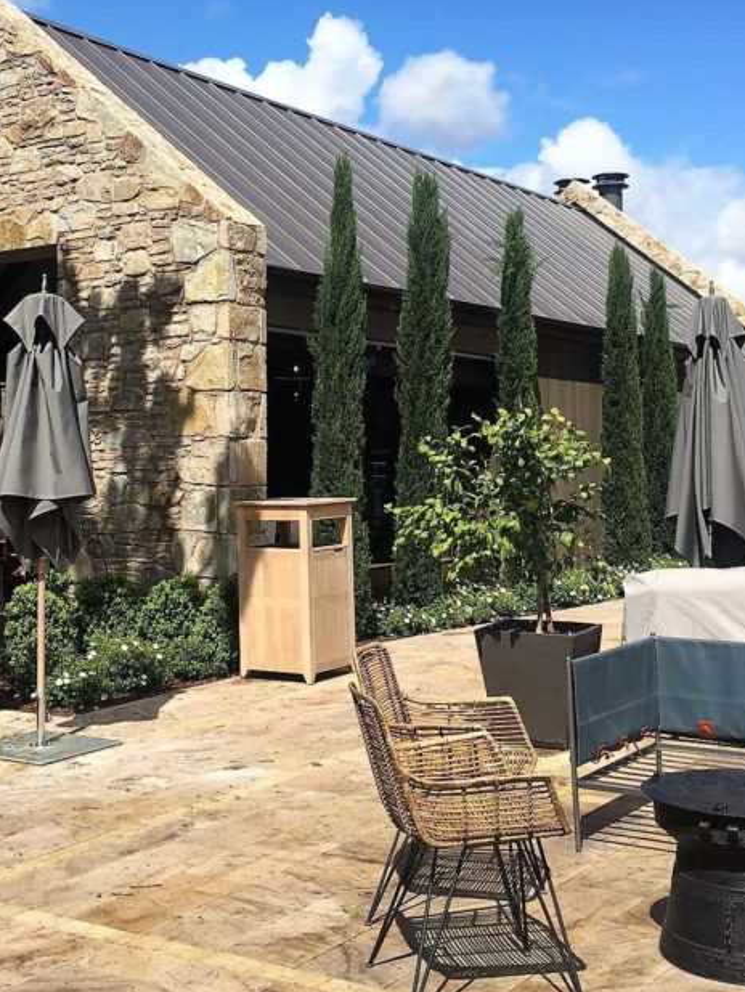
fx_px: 1376
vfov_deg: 39.0
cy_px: 301
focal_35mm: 48
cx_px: 307
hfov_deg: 30.2
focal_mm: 4.15
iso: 25
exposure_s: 1/1672
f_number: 2.2
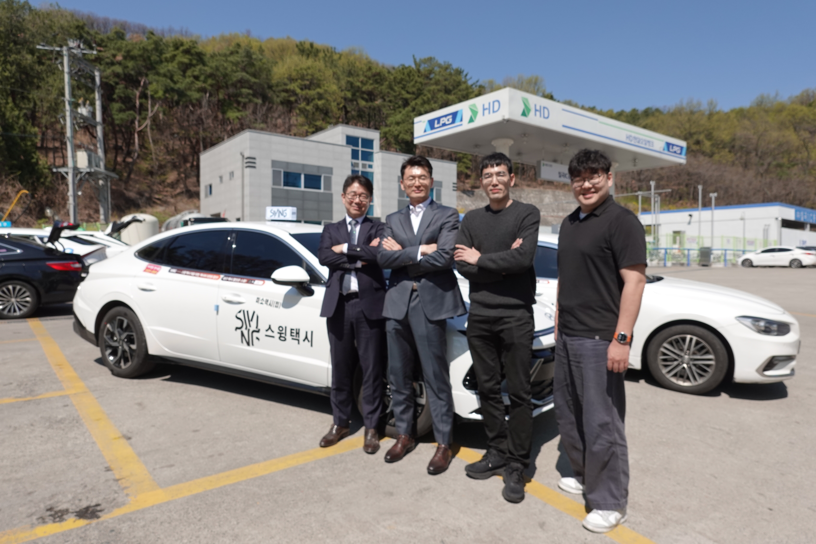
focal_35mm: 24
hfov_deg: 73.7
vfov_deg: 53.1
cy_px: 272
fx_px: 544
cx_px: 408
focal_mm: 9
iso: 100
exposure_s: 1/1000
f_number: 4
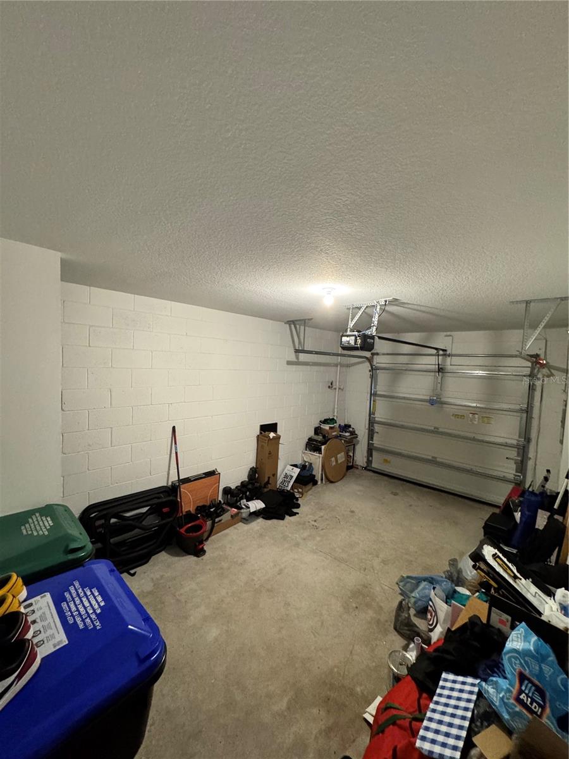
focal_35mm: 14
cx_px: 284
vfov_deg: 102.1
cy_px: 380
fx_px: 307
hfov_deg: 85.7
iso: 640
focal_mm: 2.22
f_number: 2.2
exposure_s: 1/60
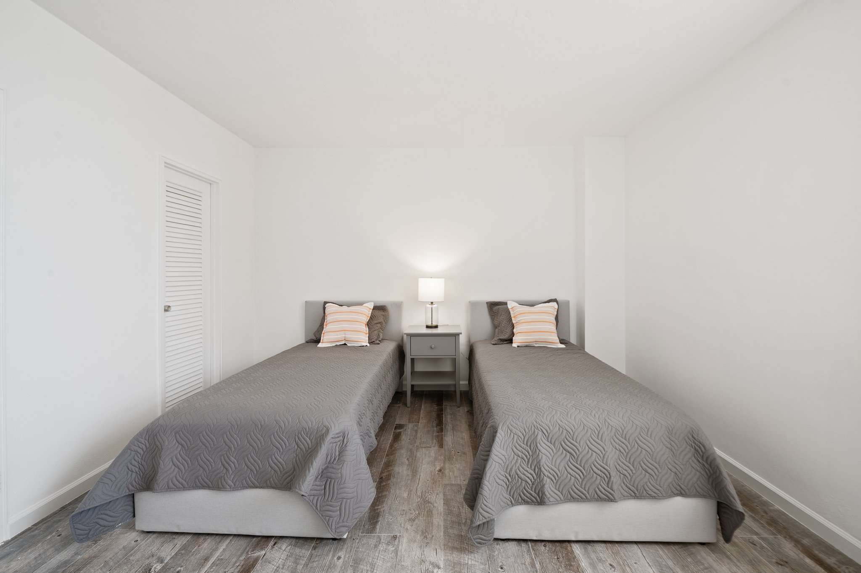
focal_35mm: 15
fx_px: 358
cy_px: 286
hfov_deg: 100.4
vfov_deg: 77.2
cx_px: 430
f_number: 8
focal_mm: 15
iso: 200
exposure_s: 1/5
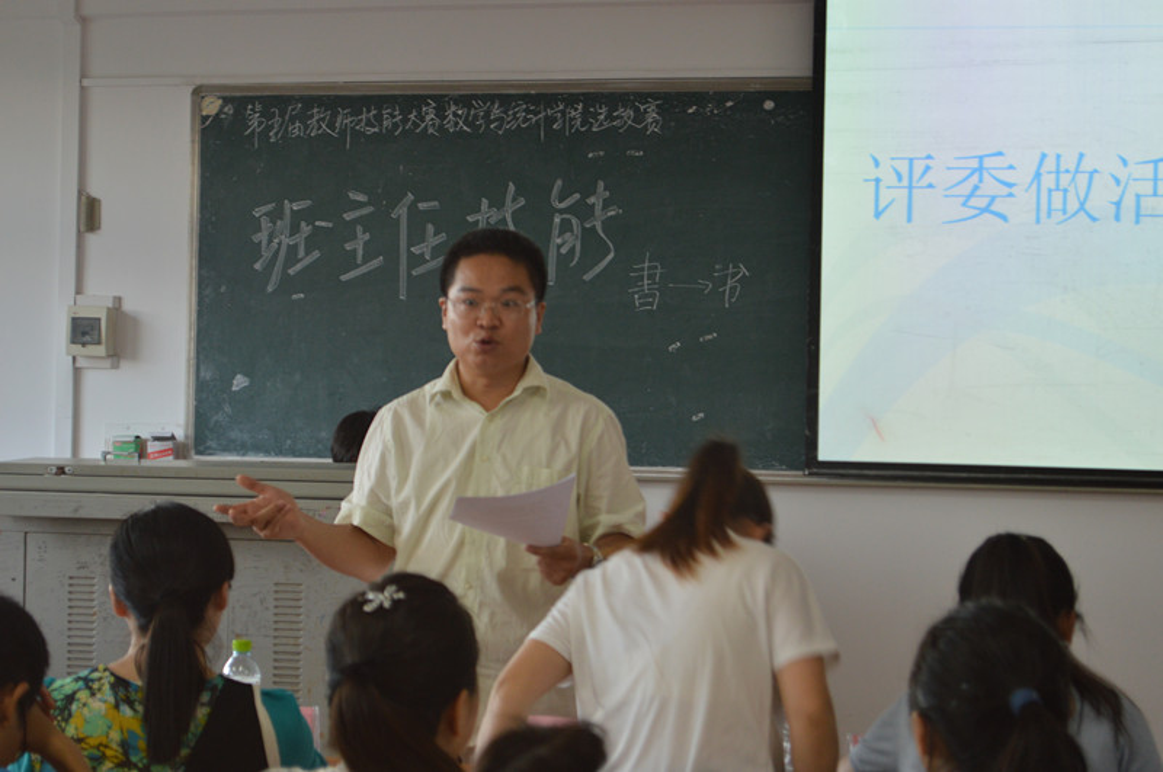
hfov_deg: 24.7
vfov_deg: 16.5
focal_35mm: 82
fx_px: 2661
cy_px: 386
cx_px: 582
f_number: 5.6
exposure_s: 1/25
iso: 400
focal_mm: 55
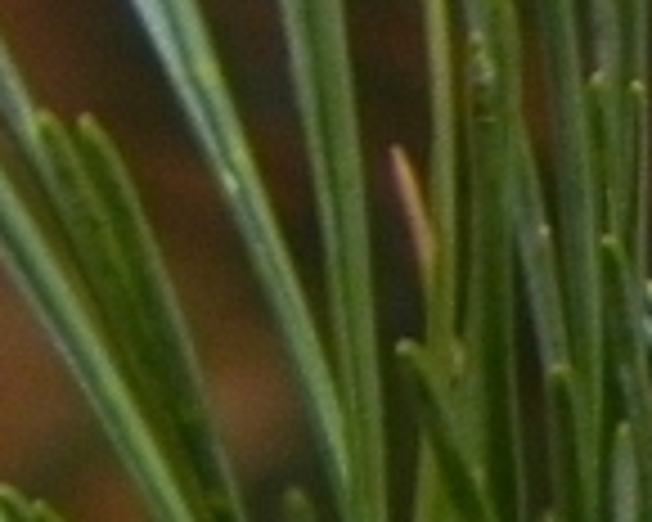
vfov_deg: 0.4
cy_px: 819
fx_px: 73405
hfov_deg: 0.5
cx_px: 2059
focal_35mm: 3804
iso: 160
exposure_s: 1/70
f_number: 8
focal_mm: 97.8
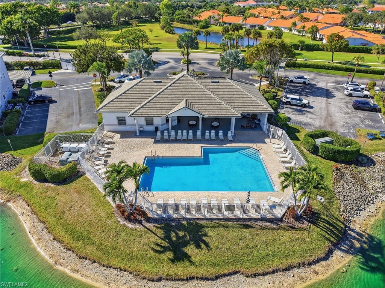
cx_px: 192
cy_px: 144
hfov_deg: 71.6
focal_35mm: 24
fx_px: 267
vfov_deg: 56.8
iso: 100
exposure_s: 1/3200
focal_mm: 8.7
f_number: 1.8
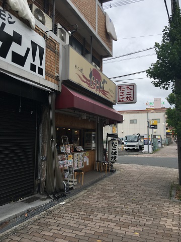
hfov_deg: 48.2
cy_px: 121
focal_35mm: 29
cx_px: 90
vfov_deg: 61.7
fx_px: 202
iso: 25
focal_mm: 4.15
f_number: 2.2
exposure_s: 1/693
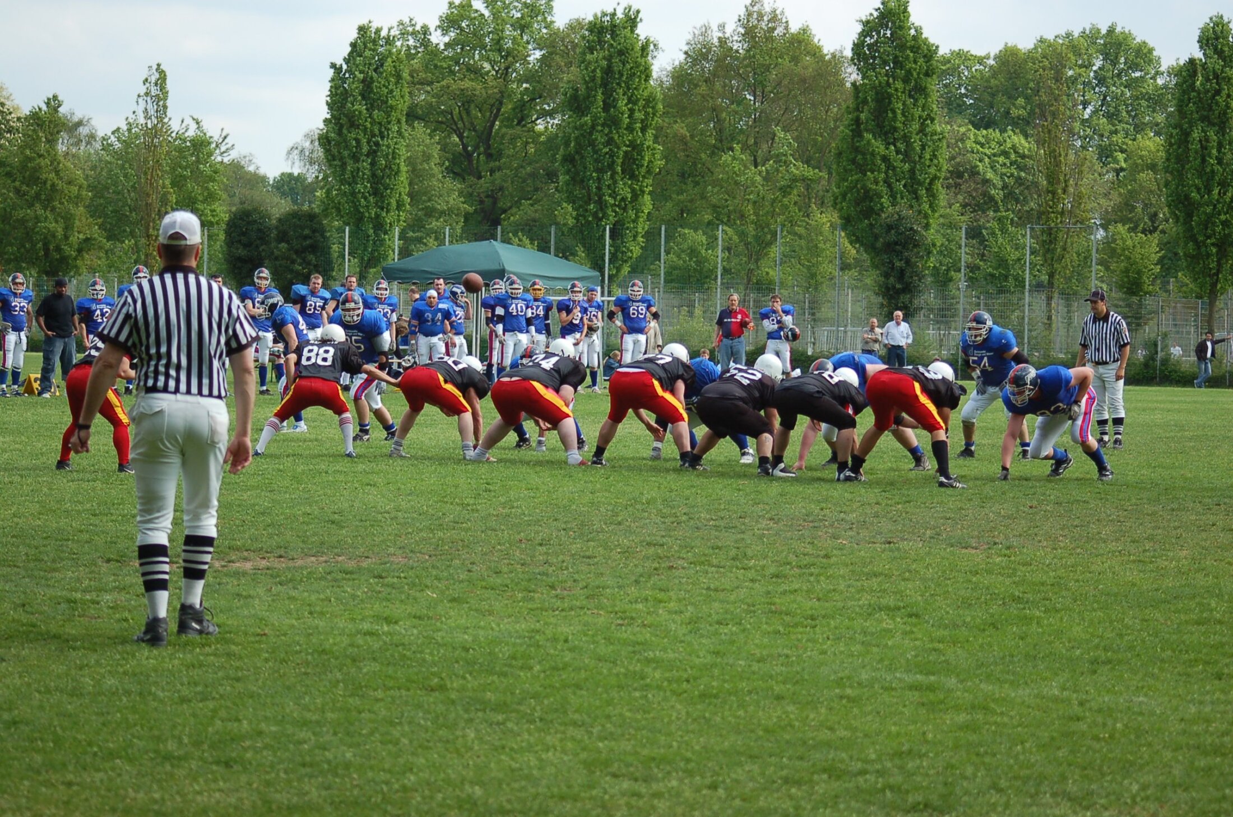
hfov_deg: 19.5
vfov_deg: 13.0
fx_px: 3589
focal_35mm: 105
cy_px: 408
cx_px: 616
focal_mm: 70
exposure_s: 1/1000
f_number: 4
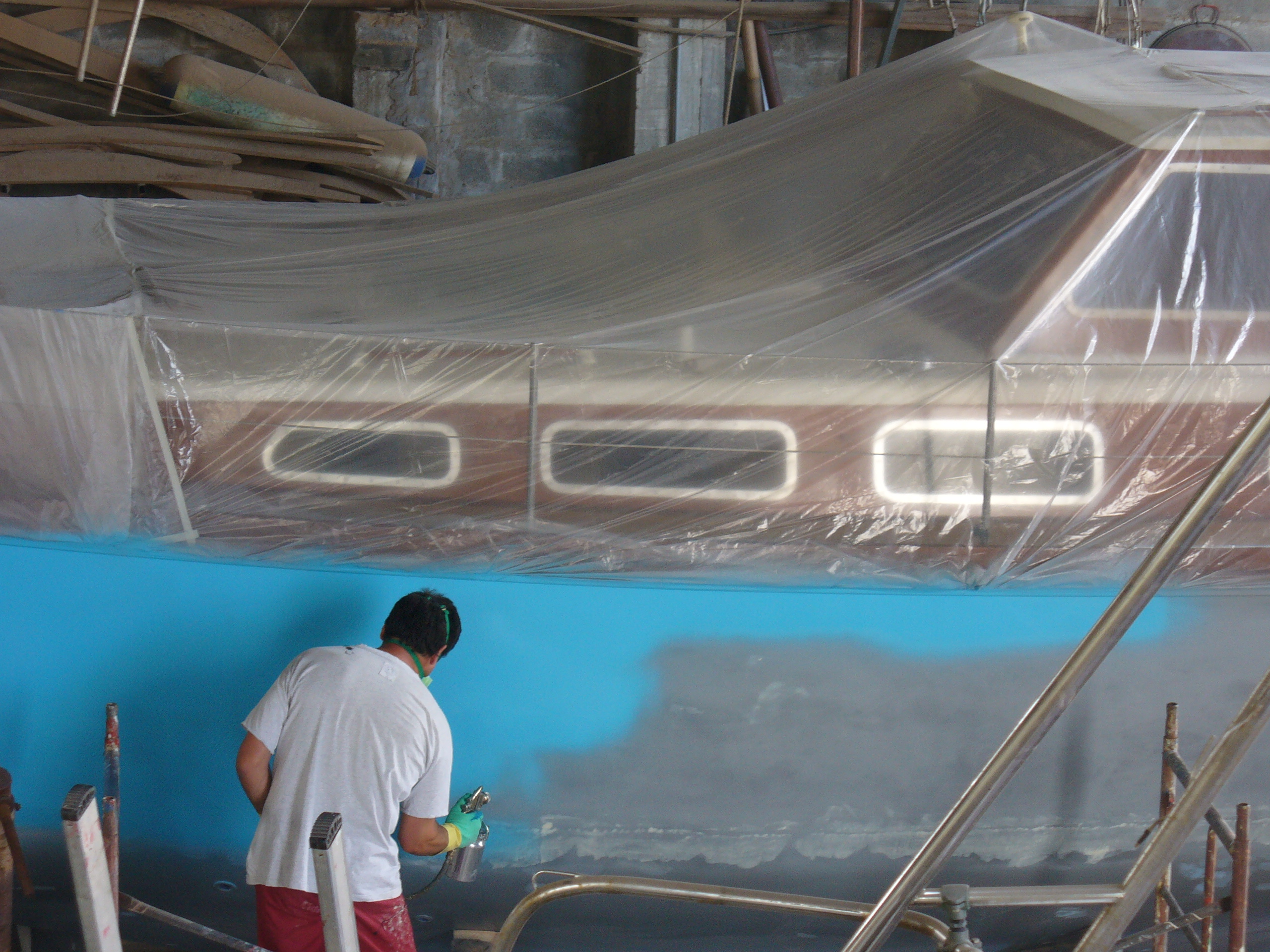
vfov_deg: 13.3
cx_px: 635
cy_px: 476
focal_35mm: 111
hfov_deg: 17.7
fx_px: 4072
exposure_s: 1/40
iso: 100
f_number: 3.6
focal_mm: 18.3
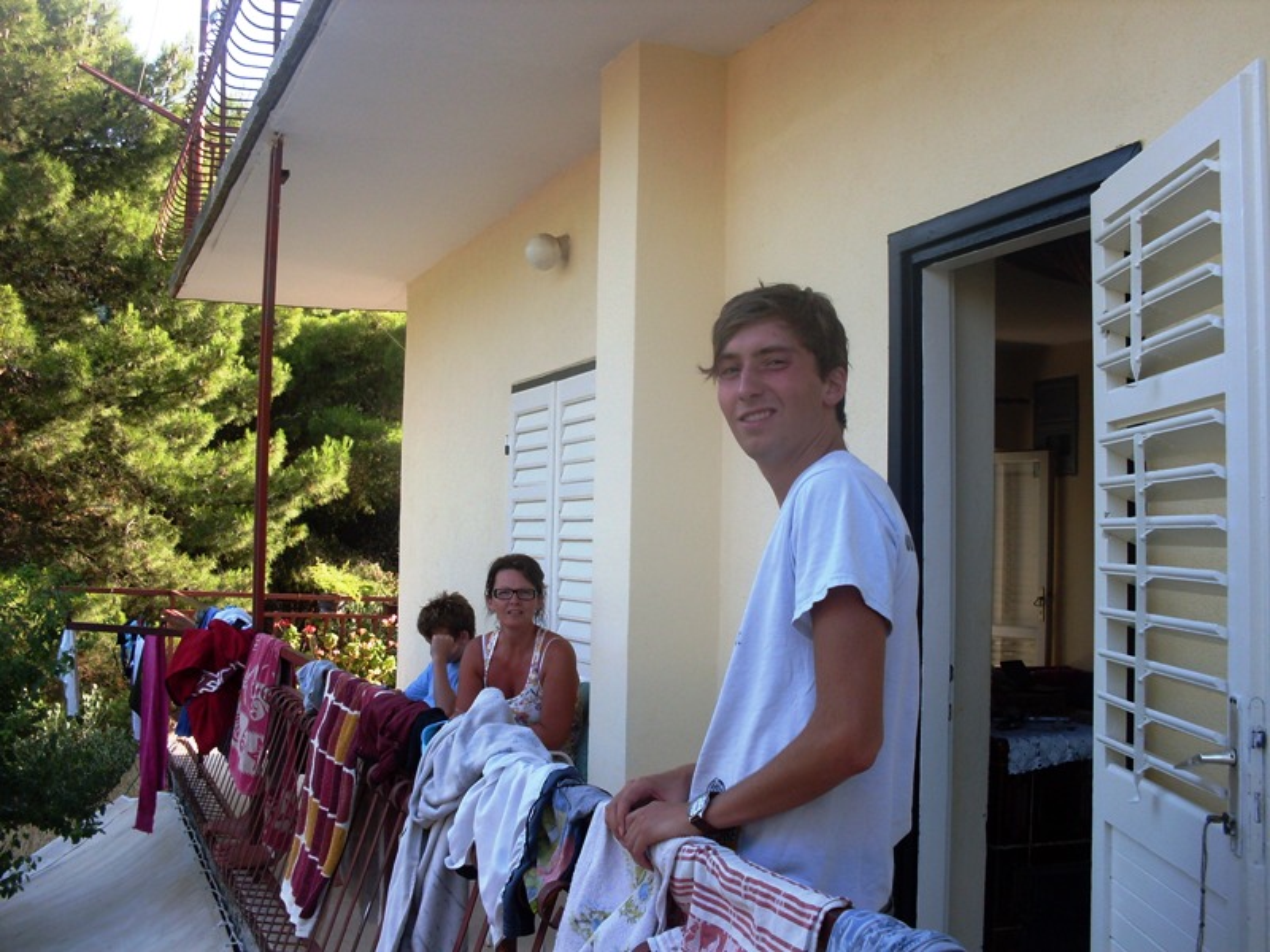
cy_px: 476
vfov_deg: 37.7
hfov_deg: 49.0
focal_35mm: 38
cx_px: 635
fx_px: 1394
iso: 80
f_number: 2.8
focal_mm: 6.3
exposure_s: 1/250
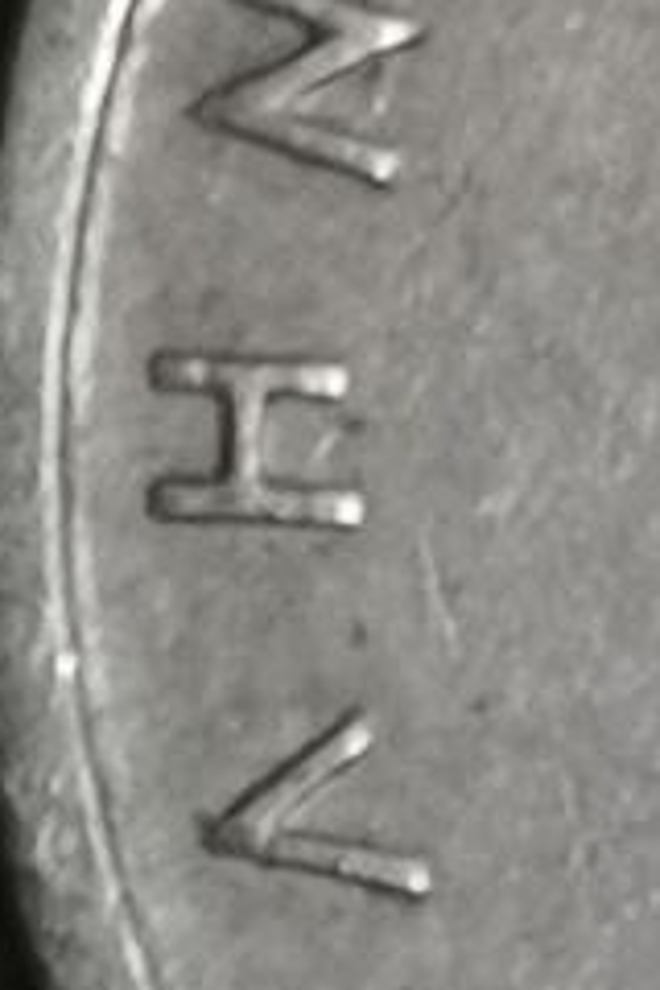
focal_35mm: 406
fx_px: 11164
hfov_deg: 3.4
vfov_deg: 5.0
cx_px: 1468
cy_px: 2190
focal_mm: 4.75
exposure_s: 1/30
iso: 250
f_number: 1.8
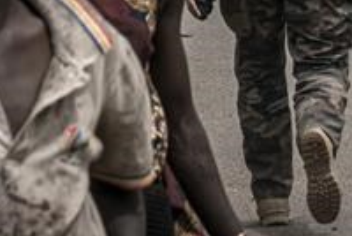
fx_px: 5239
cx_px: 424
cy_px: -71
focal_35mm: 535
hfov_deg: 3.8
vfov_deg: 2.6
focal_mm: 110
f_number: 18
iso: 1000
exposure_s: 1/500
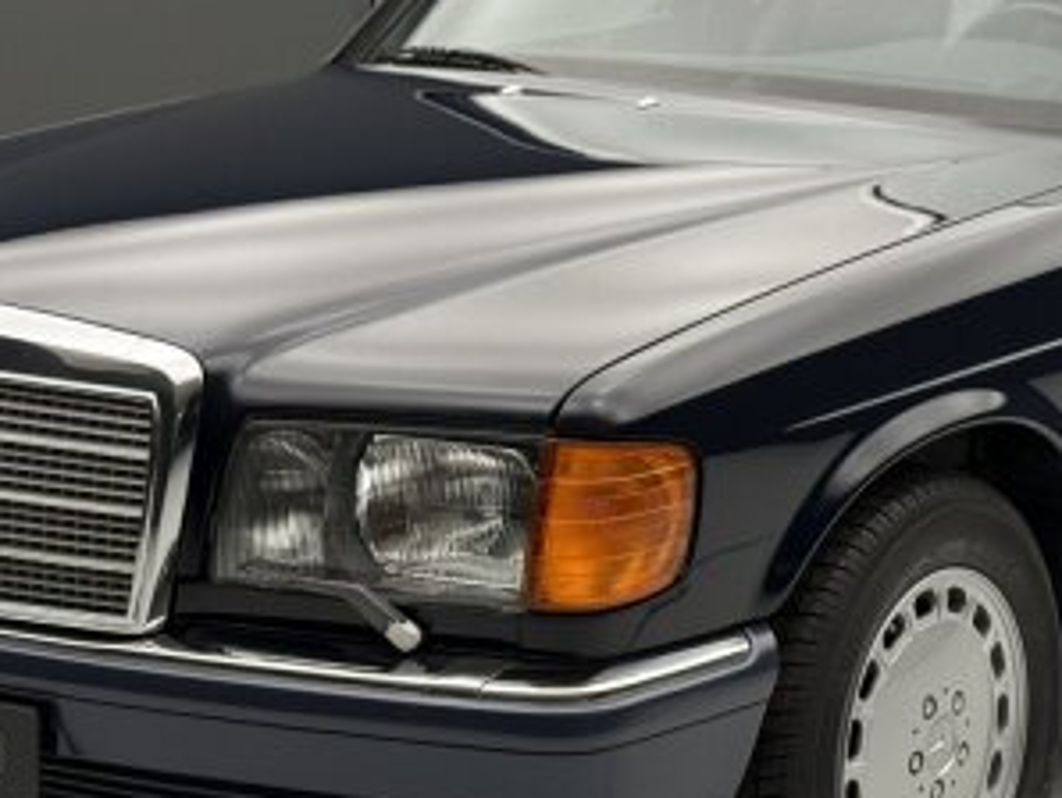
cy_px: 470
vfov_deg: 14.4
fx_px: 3163
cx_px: 502
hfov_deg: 19.1
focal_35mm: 103
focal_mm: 6.76
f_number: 1.78
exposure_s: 1/70
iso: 125
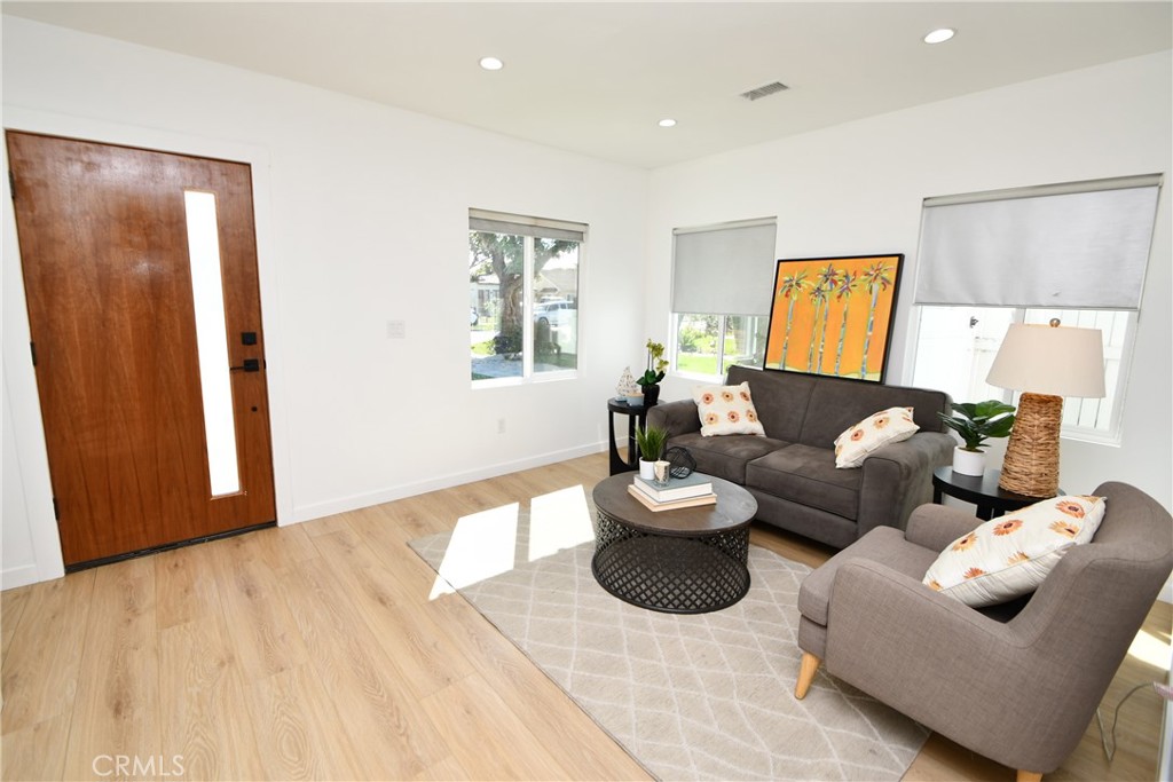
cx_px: 586
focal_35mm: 15
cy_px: 391
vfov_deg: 77.3
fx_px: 489
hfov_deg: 100.4
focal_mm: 10
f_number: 5.6
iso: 180
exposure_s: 1/125
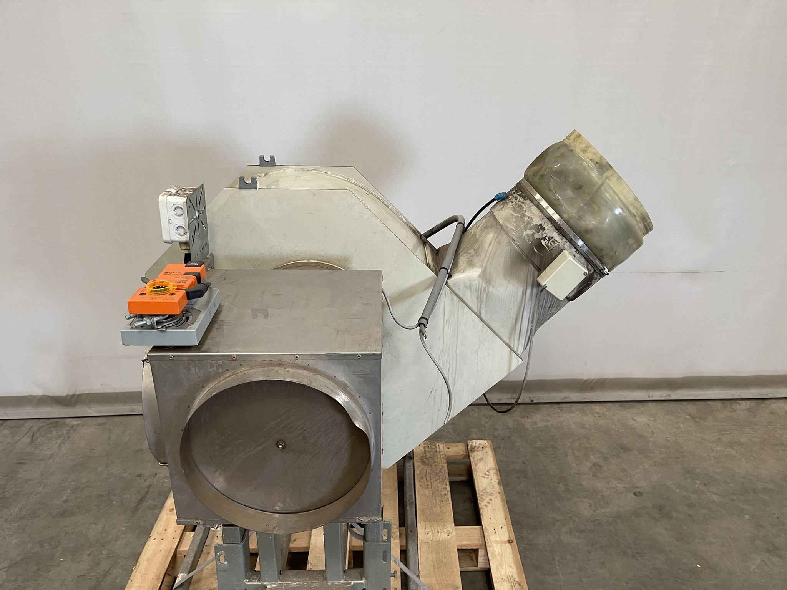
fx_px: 568
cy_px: 295
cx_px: 394
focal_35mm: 25
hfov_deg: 69.4
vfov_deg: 54.9
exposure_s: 1/99
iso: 125
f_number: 1.6
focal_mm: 5.1
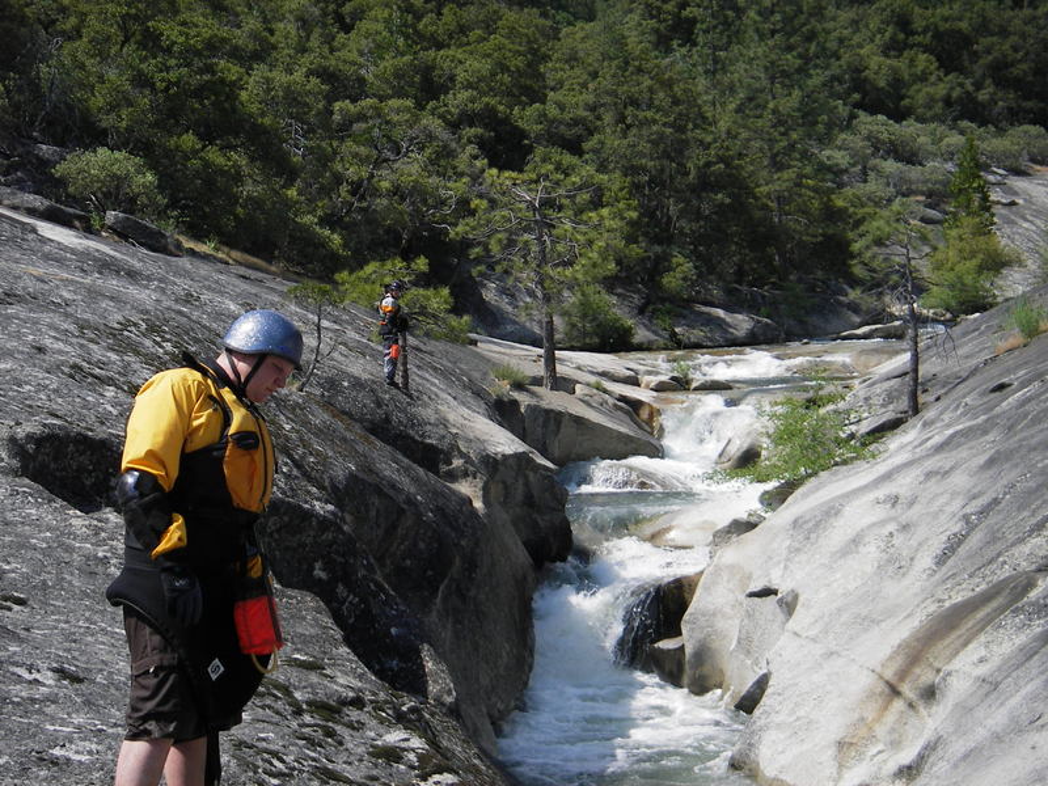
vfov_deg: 20.4
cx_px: 524
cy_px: 393
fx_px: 2180
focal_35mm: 72
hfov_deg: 27.0
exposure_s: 1/500
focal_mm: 12
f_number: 3.8
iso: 50
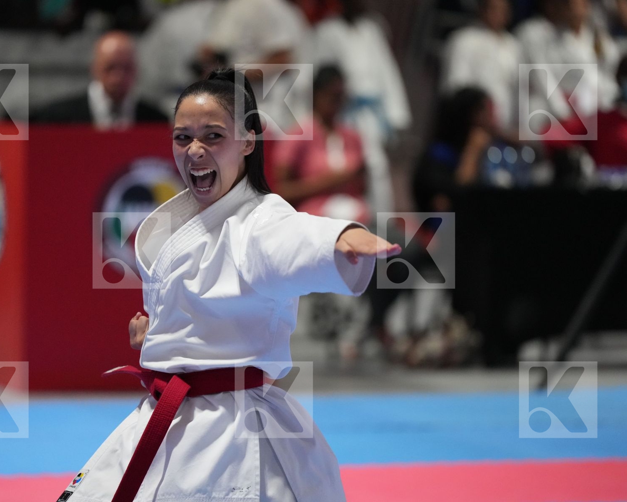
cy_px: 251
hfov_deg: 8.5
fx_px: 4194
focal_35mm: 226
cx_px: 274
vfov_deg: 6.8
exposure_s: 1/500
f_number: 2.8
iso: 5000
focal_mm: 200
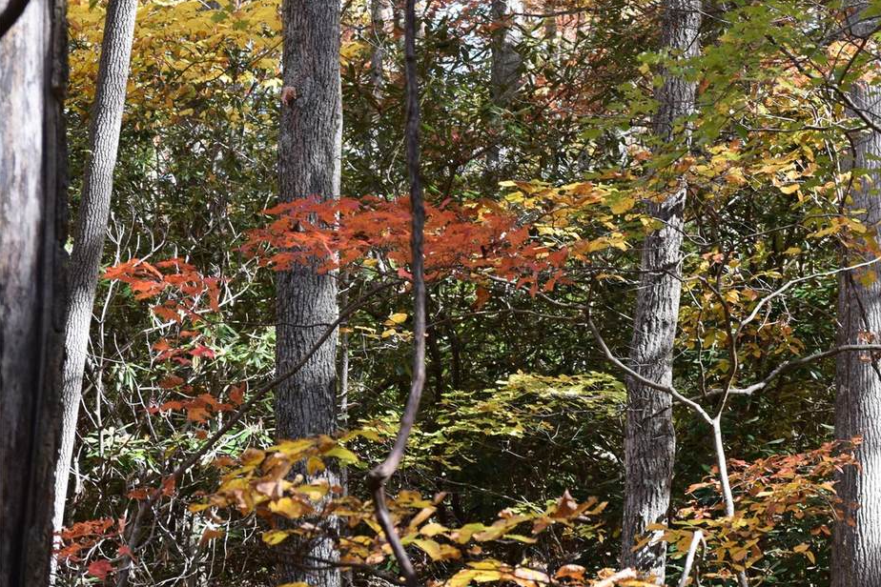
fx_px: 4324
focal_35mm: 177
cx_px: 607
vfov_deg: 7.8
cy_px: 216
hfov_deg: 11.6
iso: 400
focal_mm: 85
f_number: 5.6
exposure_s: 1/125
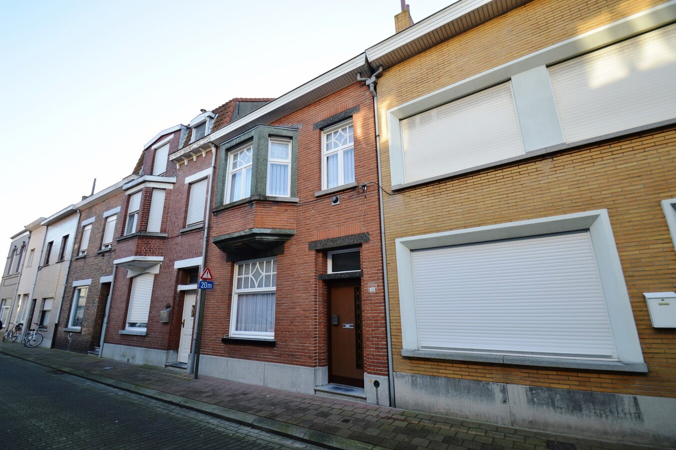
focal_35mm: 16
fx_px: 310
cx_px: 338
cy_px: 225
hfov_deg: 95.0
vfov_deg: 72.0
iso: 180
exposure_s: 1/125
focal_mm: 11
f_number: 5.6
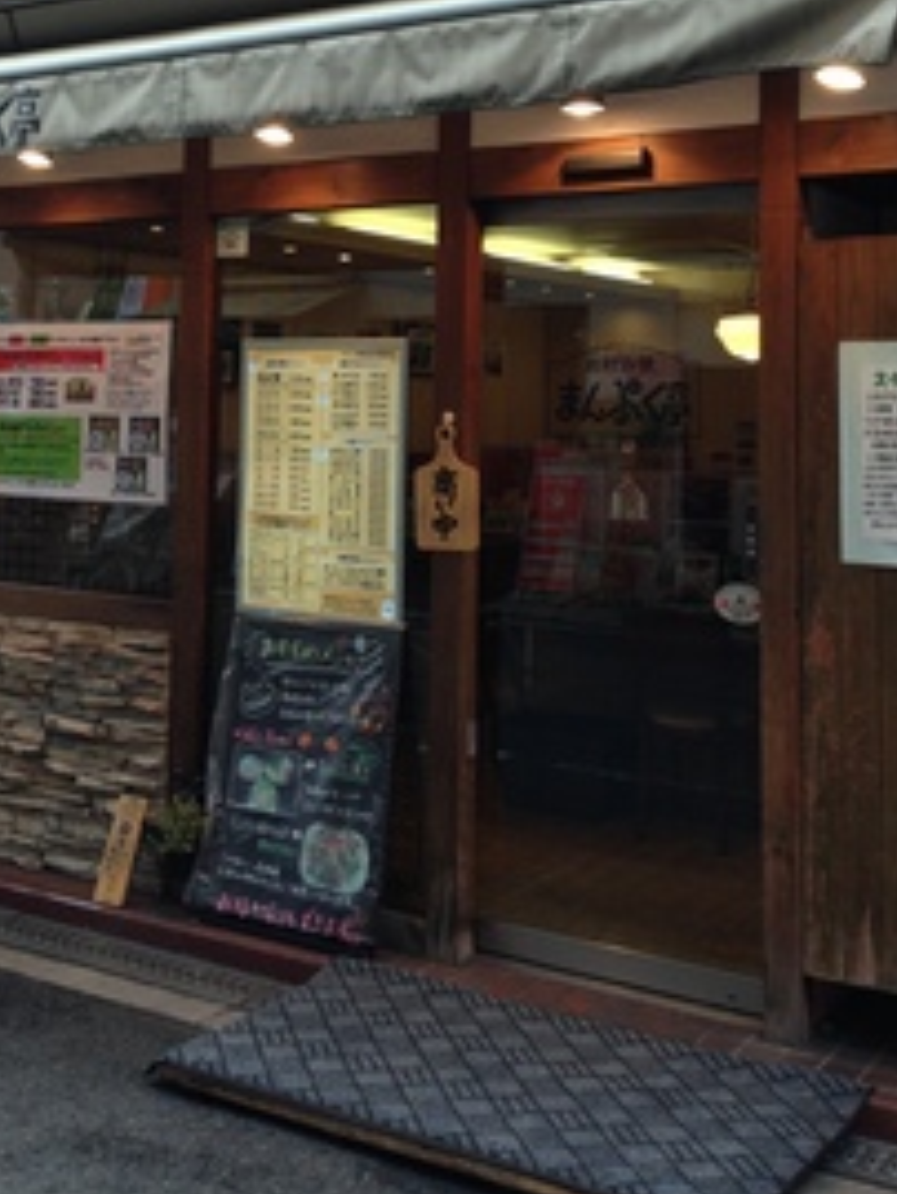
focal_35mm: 49
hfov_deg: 29.6
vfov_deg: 38.1
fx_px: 1692
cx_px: 329
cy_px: 324
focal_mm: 4.12
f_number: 2.4
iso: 64
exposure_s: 1/60
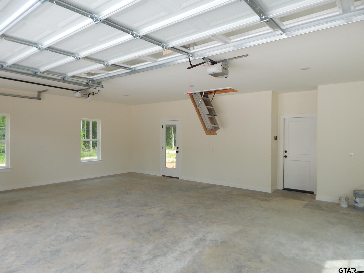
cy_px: 136
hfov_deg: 76.4
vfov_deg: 61.1
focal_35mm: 22
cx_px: 182
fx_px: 231
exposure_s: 1/200
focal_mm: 4
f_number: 3
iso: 125
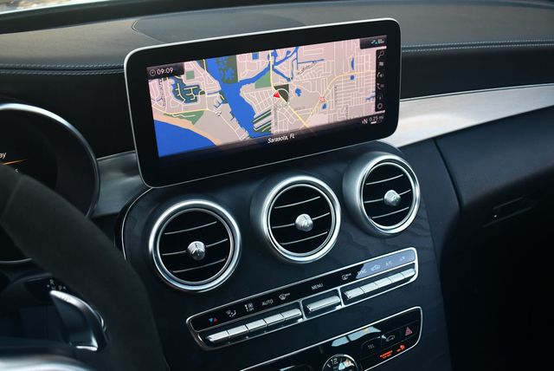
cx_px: 277
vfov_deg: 36.9
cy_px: 186
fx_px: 554
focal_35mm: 36
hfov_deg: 53.1
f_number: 3.5
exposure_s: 1/250
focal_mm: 18
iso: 640
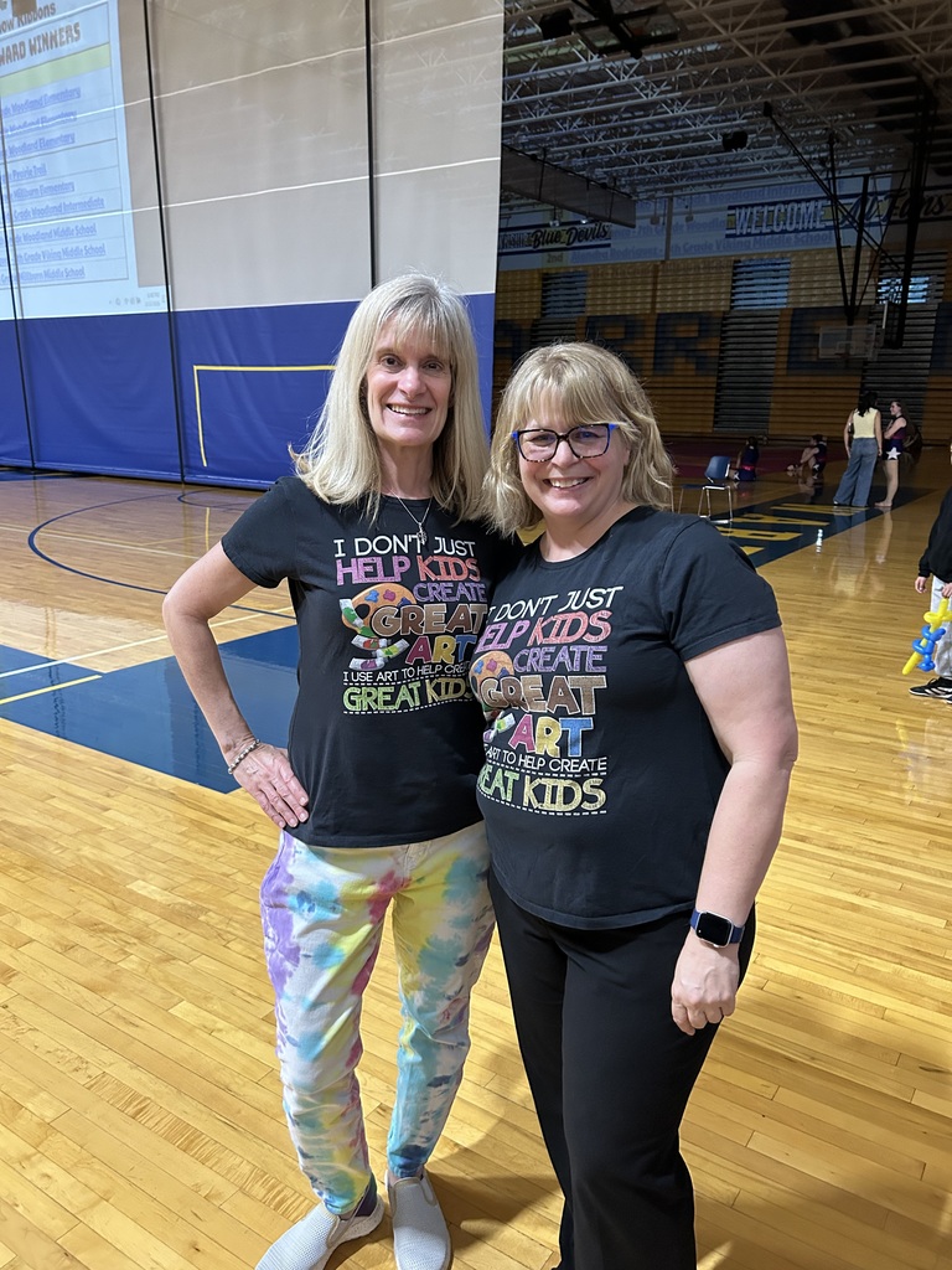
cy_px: 635
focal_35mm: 26
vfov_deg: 67.3
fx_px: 953
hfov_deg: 53.1
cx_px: 476
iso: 640
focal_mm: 5.7
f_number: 1.5
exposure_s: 1/40
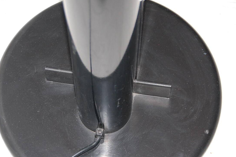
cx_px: 118
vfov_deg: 13.8
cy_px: 103
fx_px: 648
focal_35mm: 99
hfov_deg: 20.6
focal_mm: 48
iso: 400
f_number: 4.8
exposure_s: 1/60
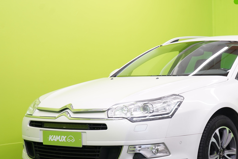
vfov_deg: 15.2
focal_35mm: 90
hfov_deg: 22.4
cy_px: 88
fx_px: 595
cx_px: 185
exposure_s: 1/30
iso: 400
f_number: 5
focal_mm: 55
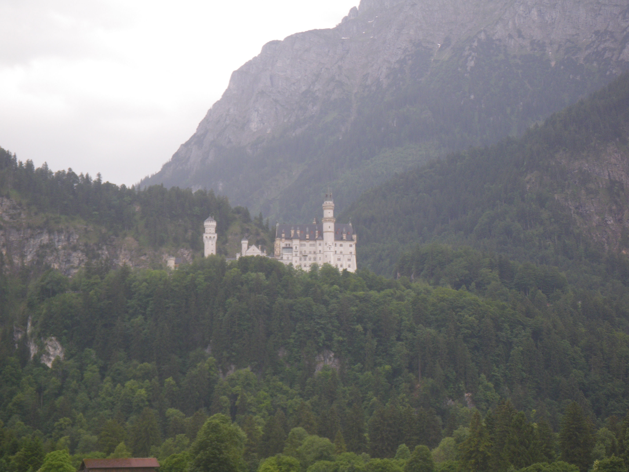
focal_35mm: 94
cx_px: 314
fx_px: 1708
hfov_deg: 20.9
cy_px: 236
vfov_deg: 15.7
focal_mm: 16.7
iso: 64
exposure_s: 1/125
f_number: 5
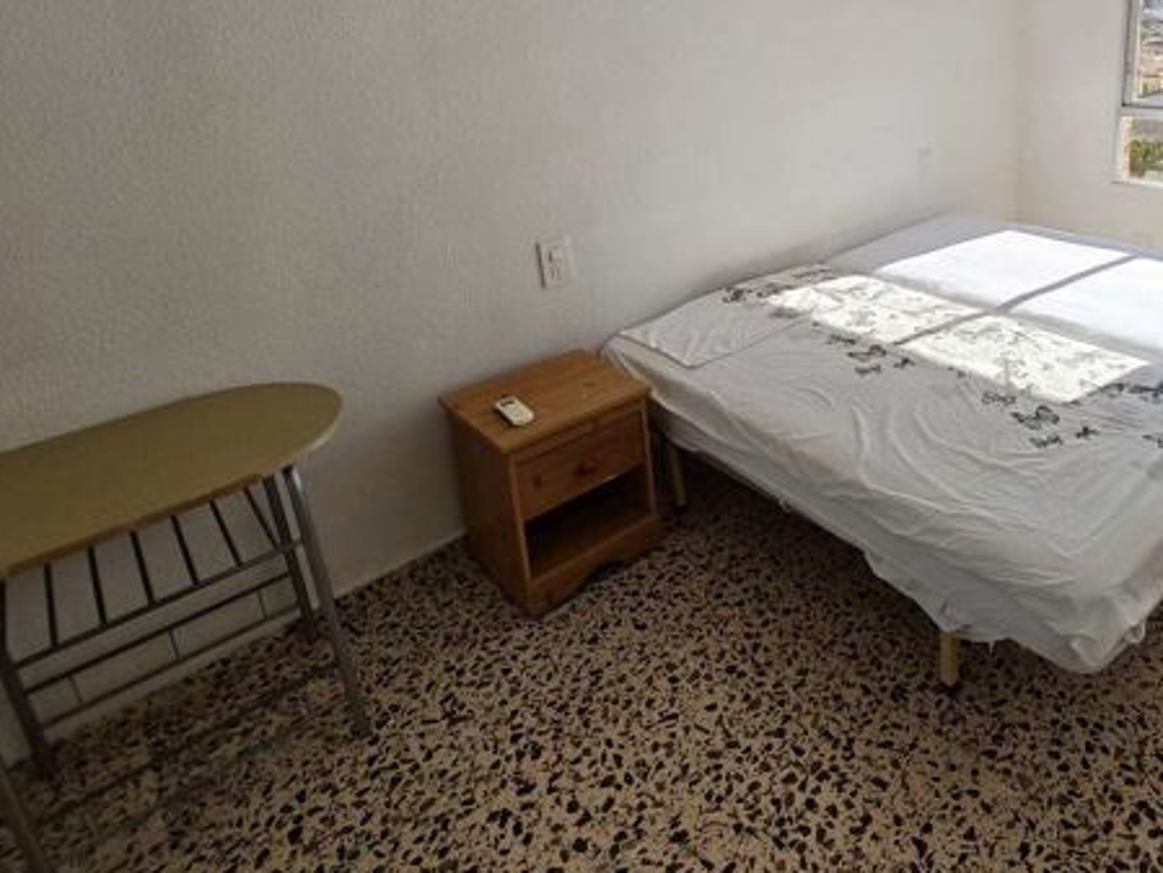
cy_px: 228
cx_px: 874
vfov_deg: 58.2
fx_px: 739
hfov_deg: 71.1
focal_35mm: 22
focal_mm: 2.16
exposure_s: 1/483
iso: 50
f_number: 2.2
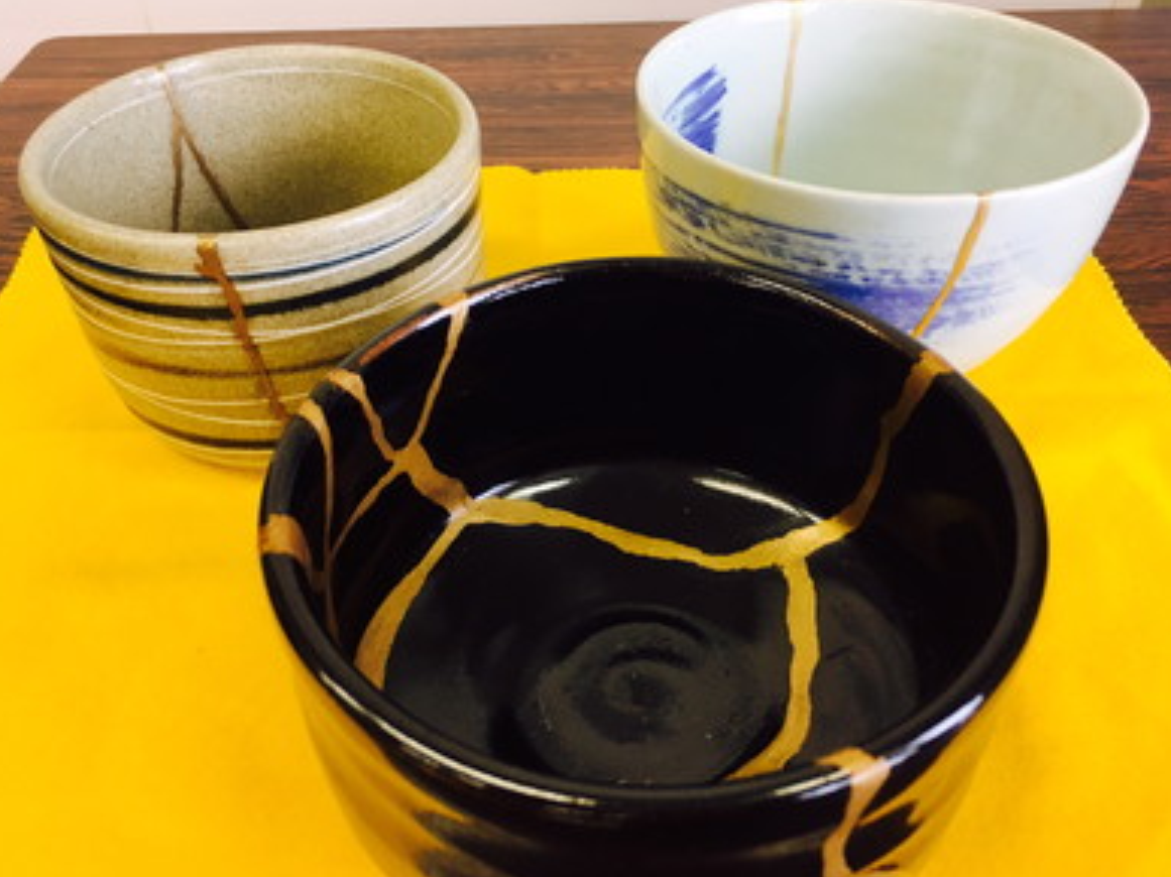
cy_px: 445
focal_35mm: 30
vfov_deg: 46.8
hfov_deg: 60.0
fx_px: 1015
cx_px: 584
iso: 40
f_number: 2.2
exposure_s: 1/30
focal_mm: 4.15
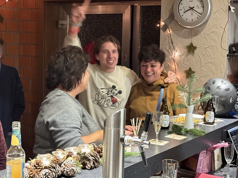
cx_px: 96
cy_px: 67
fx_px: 433
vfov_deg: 23.2
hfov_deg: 30.7
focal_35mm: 63
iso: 640
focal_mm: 6.76
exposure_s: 1/25
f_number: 1.78
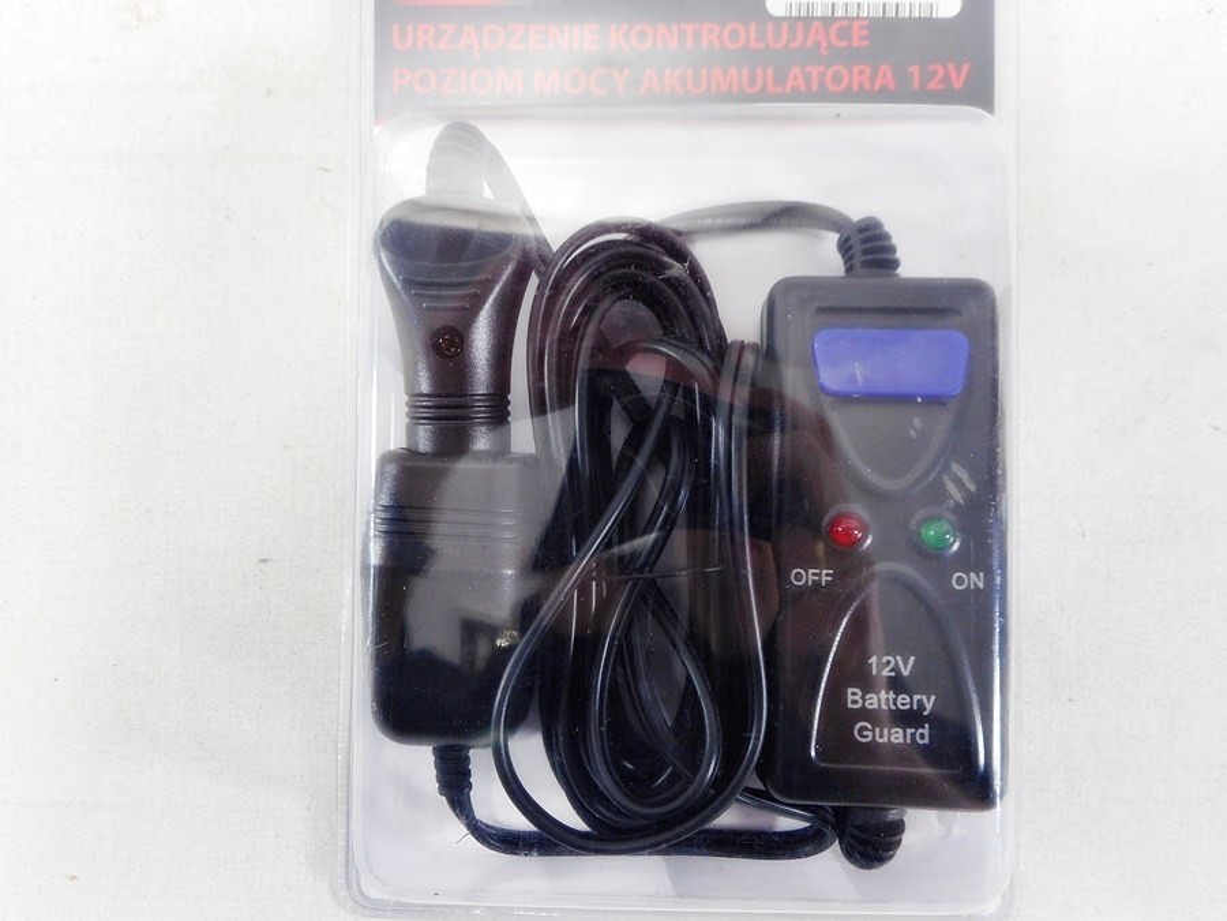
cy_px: 460
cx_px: 614
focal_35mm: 25
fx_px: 886
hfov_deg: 69.4
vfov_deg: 54.9
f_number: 3.7
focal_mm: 4.5
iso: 180
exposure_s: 1/30
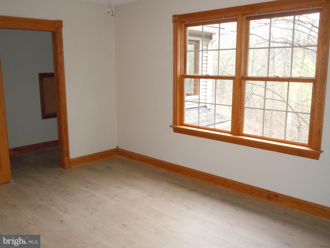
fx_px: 315
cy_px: 124
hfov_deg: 55.4
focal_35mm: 33
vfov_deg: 42.9
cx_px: 165
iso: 640
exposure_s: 1/60
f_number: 4
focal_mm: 5.9
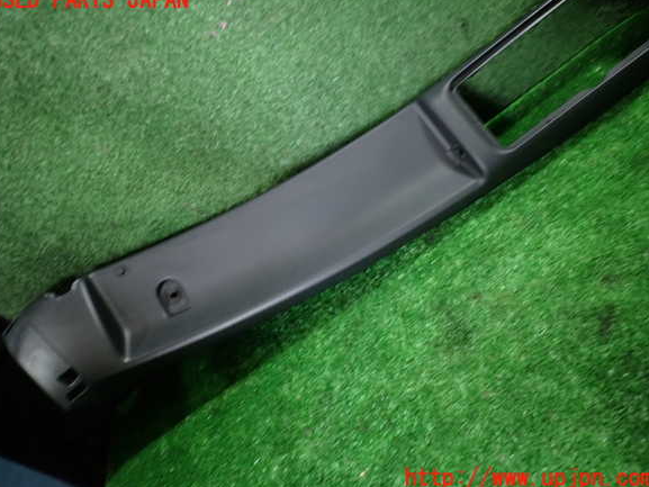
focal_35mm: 26
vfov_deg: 53.1
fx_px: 488
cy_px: 240
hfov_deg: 67.3
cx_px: 322
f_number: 2
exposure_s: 1/30
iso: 200
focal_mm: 4.5
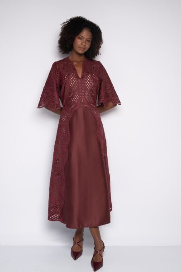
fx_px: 302
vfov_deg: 48.5
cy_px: 136
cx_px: 90
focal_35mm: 40
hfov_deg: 33.4
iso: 200
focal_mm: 40
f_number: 5.6
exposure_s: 1/160
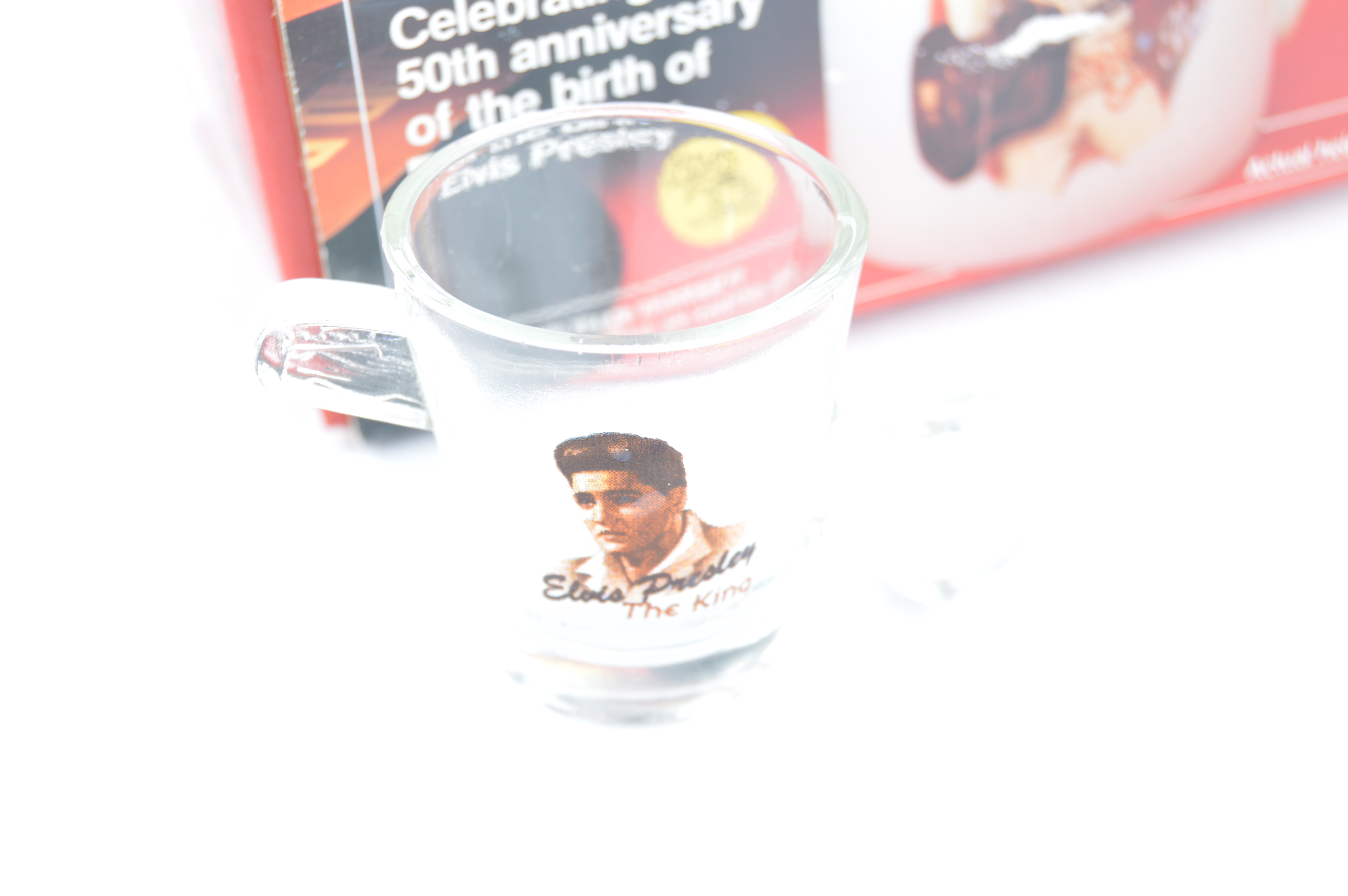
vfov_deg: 22.6
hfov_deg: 33.4
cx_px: 674
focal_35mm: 60
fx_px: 2245
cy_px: 448
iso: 100
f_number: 6.3
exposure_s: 1/30
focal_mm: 40
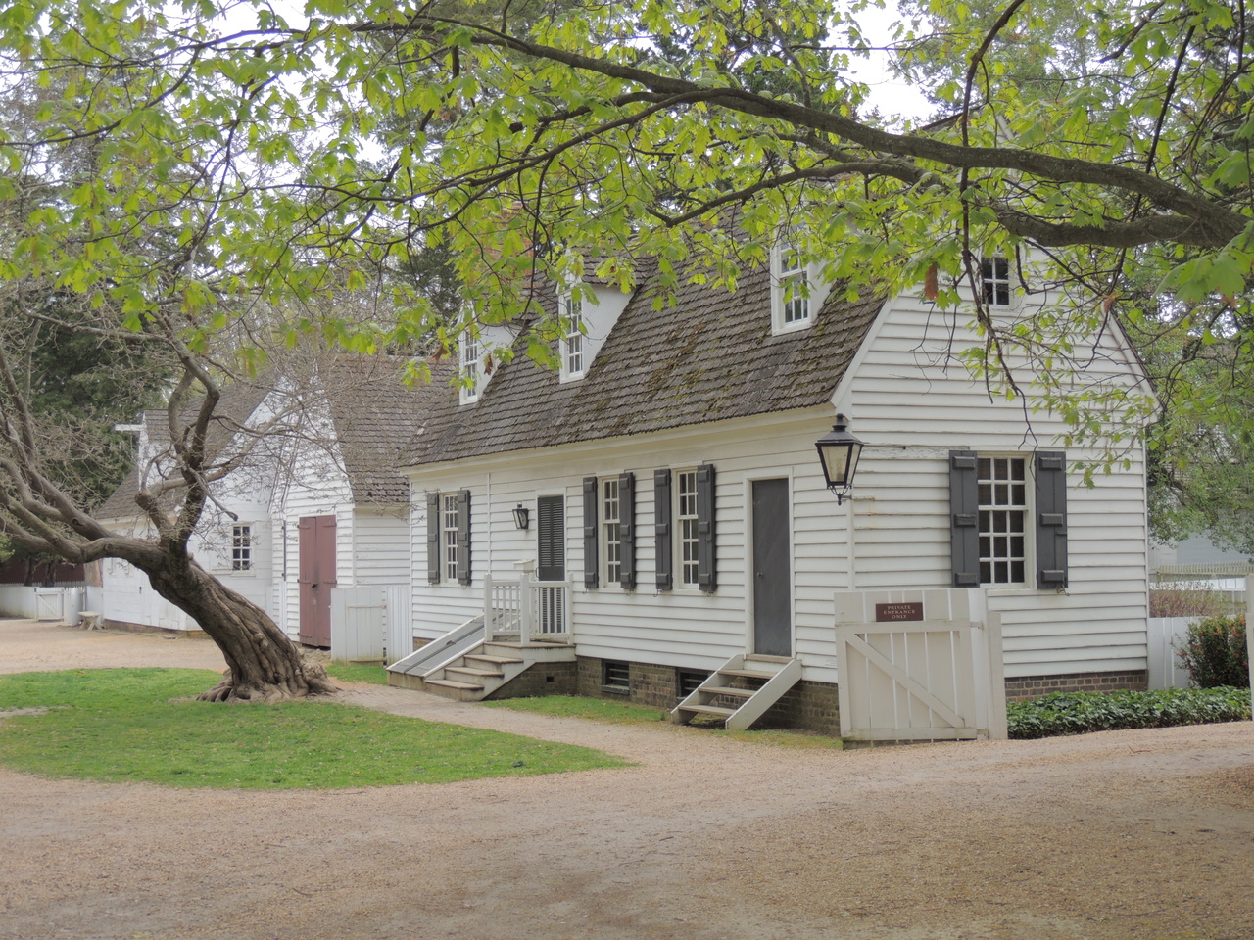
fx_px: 1811
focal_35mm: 50
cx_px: 627
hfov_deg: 38.2
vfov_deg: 29.1
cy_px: 470
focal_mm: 8.9
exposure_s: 1/320
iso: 100
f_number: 3.6
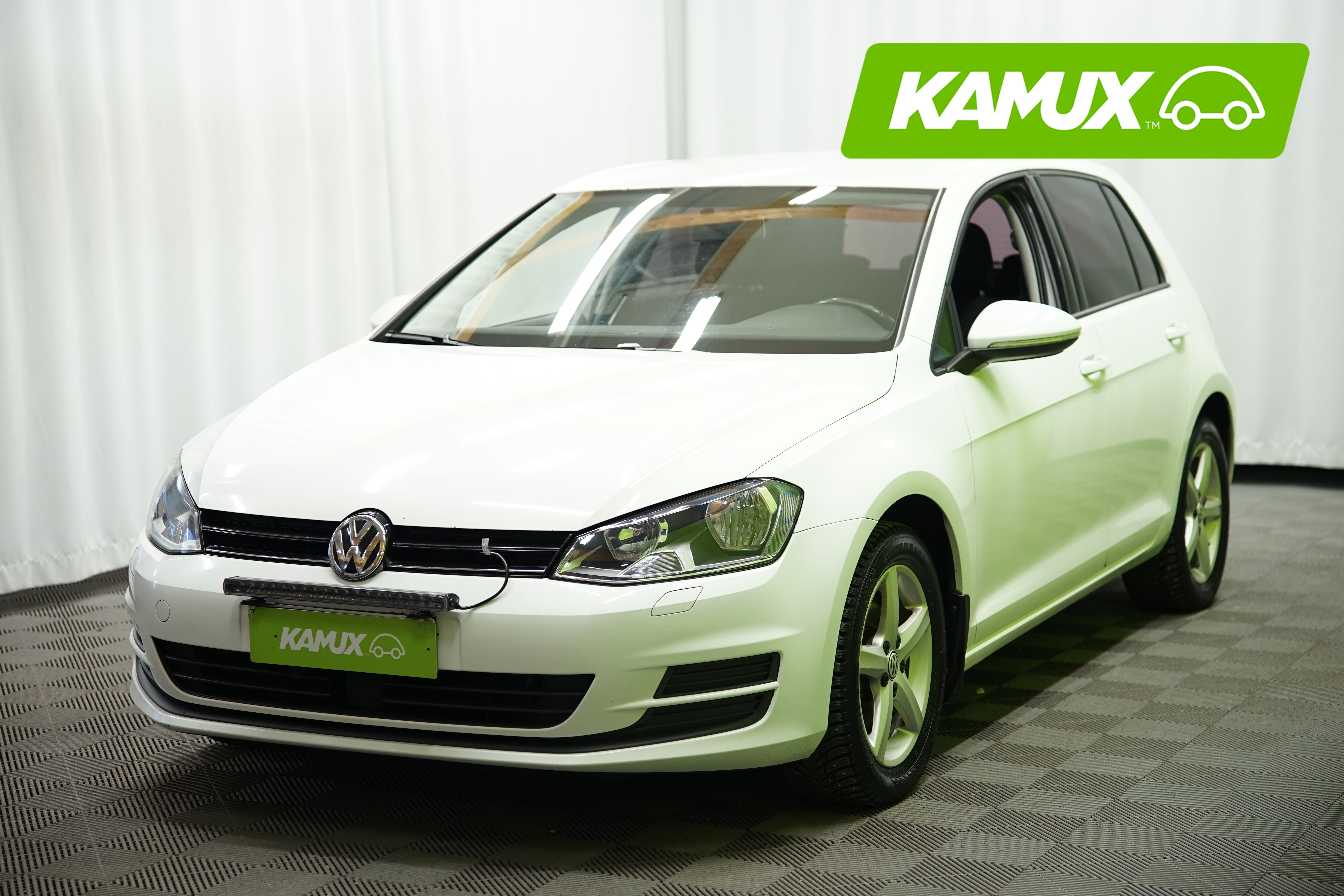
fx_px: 2501
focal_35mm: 67
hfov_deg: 30.1
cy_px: 448
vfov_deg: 20.3
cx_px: 672
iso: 500
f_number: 3.2
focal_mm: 67
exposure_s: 1/40
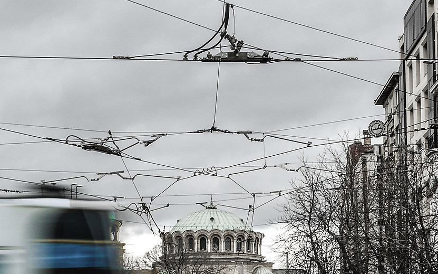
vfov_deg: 12.2
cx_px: 229
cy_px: 257
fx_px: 1265
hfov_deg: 19.6
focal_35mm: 106
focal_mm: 24
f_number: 14
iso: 100
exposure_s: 1/13
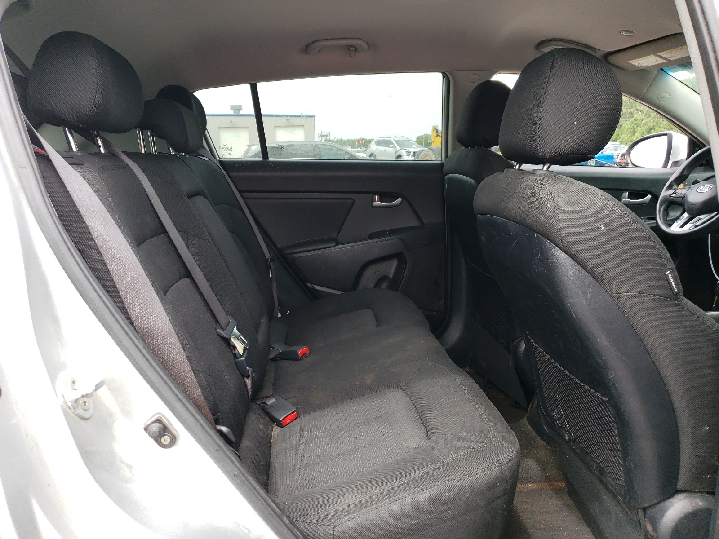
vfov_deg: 53.1
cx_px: 360
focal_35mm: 26
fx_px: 540
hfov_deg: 67.3
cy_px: 270
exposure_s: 1/357
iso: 50
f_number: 1.5
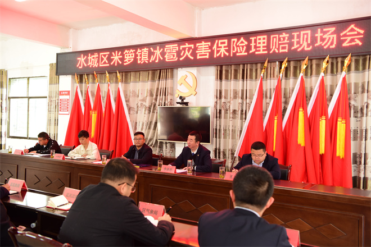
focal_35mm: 36
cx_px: 186
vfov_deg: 36.9
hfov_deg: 53.1
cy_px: 124
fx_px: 371
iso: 640
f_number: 4
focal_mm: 36
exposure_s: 1/20
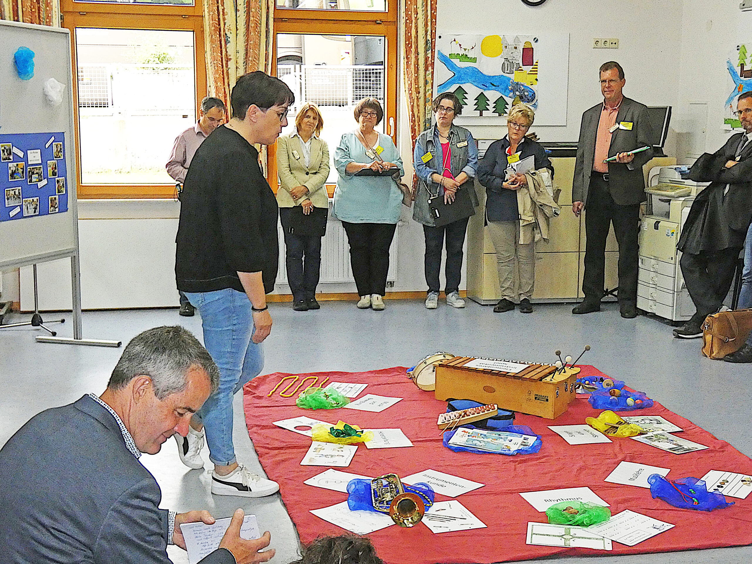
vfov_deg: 29.1
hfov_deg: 38.2
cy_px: 282
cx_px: 376
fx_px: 1086
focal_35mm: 50
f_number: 3.9
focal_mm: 9
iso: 800
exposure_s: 1/60
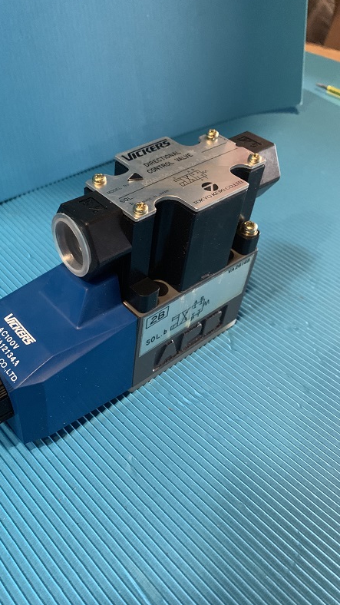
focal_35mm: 29
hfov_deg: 39.8
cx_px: 118
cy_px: 299
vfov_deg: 66.1
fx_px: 465
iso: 500
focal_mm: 4.25
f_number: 1.8
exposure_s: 1/30
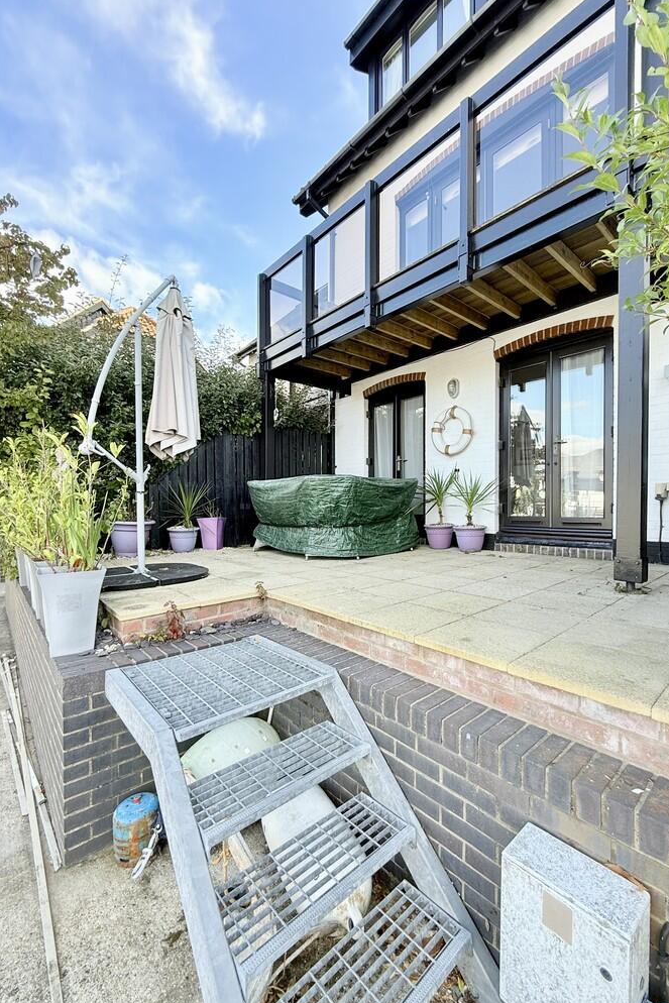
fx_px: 418
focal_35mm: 15
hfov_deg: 77.3
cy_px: 515
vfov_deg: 100.4
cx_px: 353
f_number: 2.2
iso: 50
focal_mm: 2.22
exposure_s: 1/227
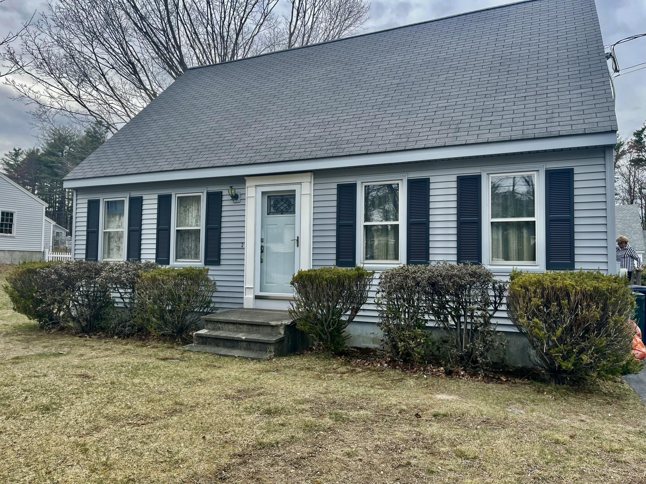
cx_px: 323
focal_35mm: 25
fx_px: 467
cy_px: 242
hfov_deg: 69.4
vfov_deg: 54.9
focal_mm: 5.1
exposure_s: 1/1309
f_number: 1.6
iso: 32
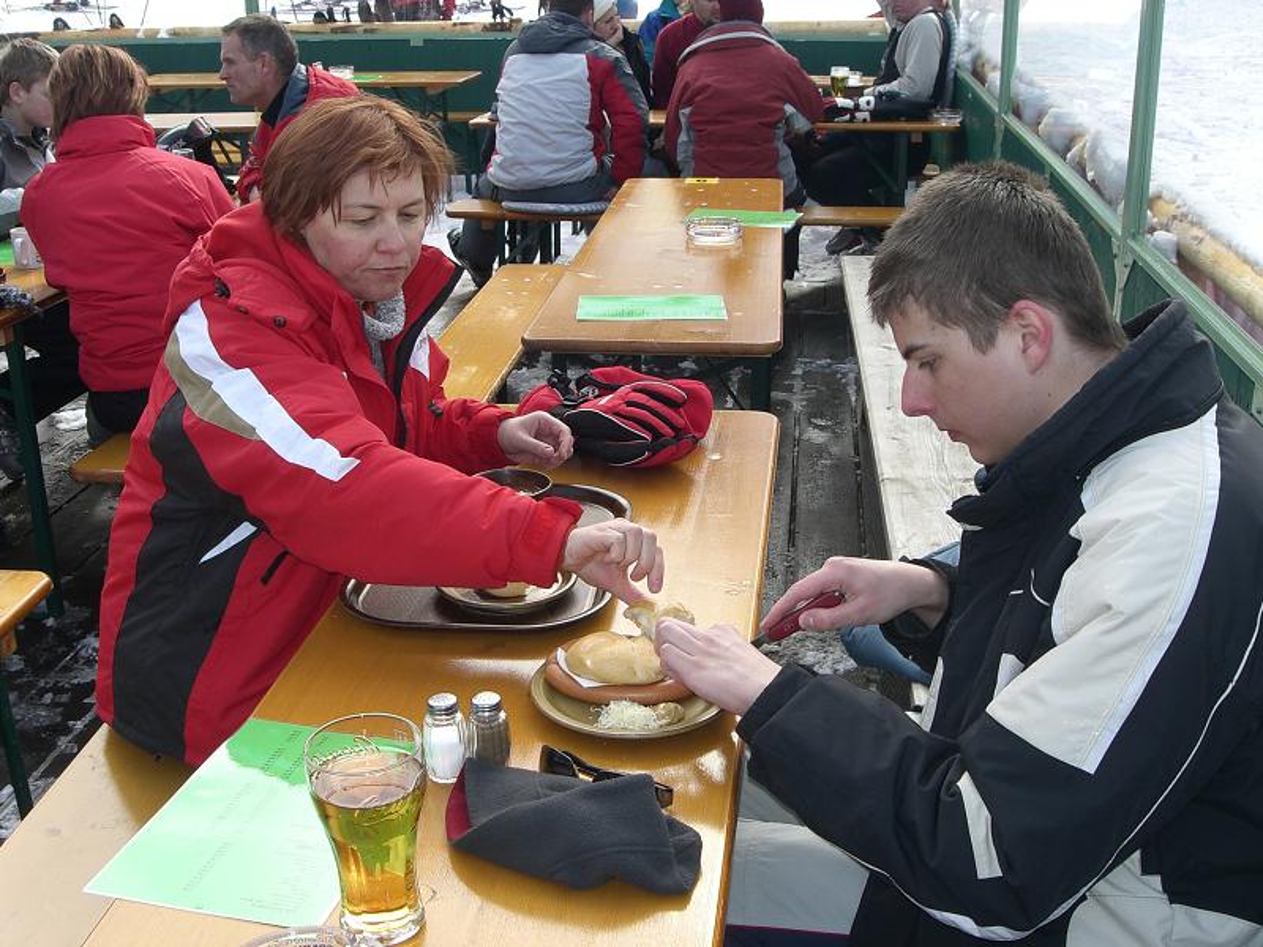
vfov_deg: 37.7
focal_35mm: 38
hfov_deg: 49.0
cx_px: 632
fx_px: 1386
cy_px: 474
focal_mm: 6.3
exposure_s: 1/250
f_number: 4.4
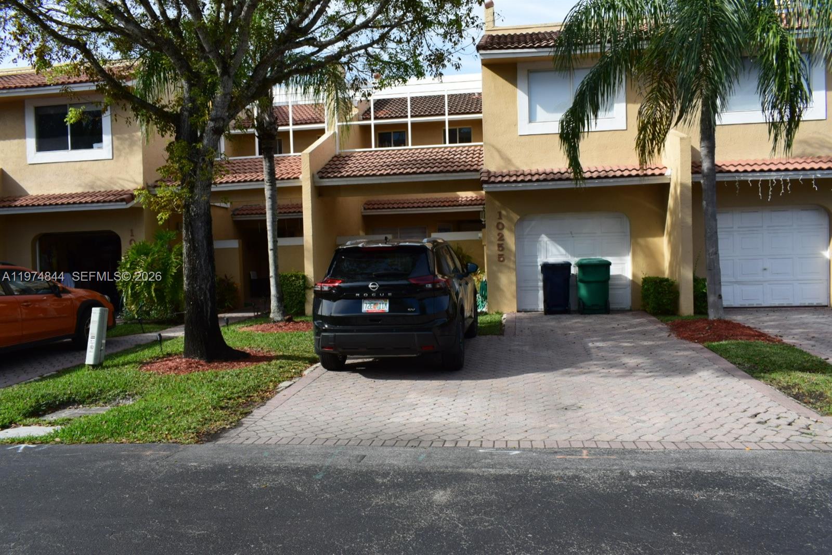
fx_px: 624
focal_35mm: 27
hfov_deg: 67.4
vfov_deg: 47.9
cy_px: 278
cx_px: 416
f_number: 11
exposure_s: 1/400
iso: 400
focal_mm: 18
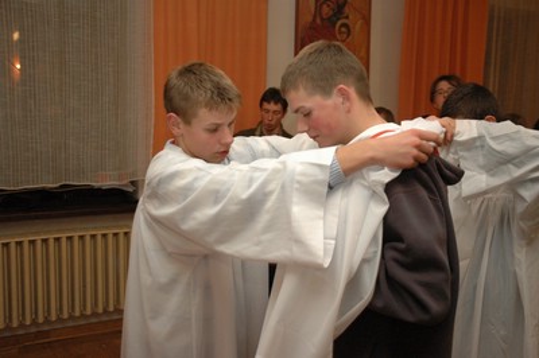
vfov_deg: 33.0
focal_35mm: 40
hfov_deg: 48.0
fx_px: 606
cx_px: 270
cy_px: 179
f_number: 3.8
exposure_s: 1/60
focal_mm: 27
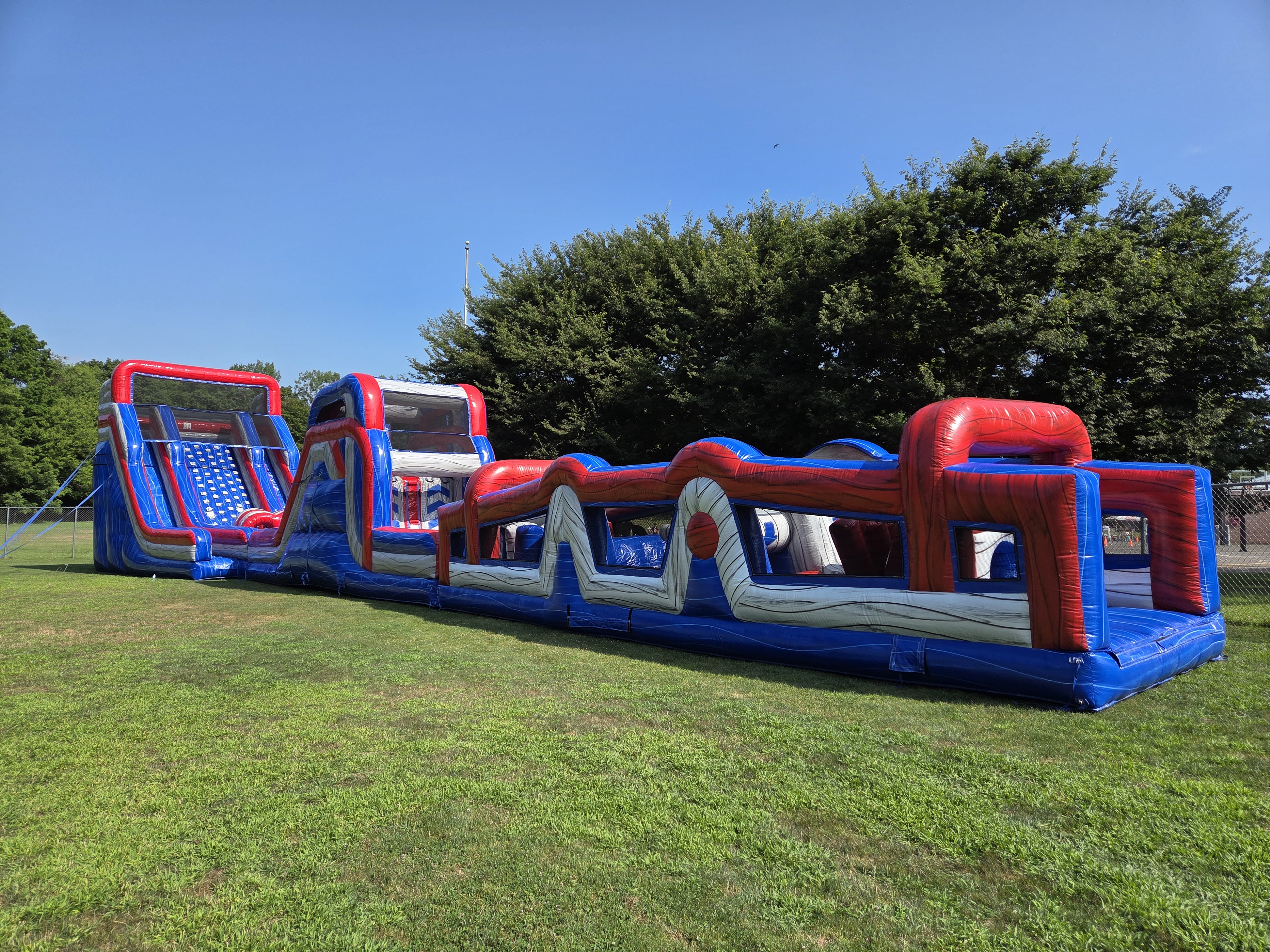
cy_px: 476
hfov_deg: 73.9
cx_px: 635
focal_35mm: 23
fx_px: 844
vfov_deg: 58.9
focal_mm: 5.4
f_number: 1.8
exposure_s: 1/3550
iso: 80
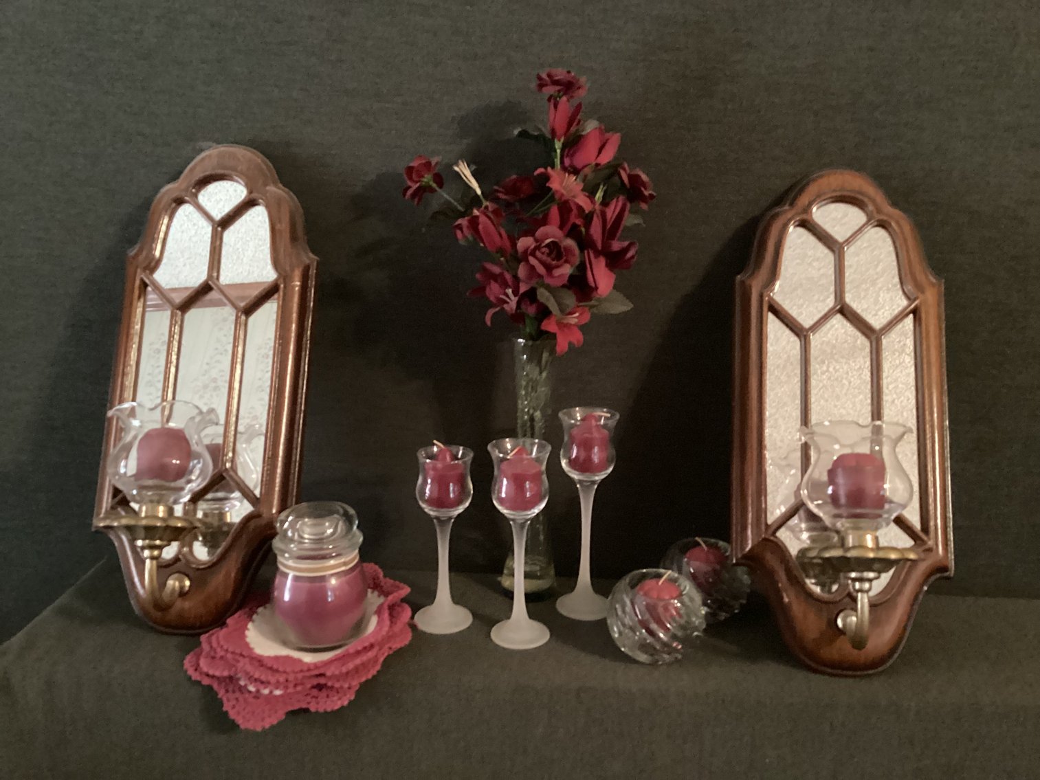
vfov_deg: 45.4
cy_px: 390
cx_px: 520
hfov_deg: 58.3
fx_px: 931
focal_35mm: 31
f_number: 2.4
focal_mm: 3.3
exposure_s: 1/17
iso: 640
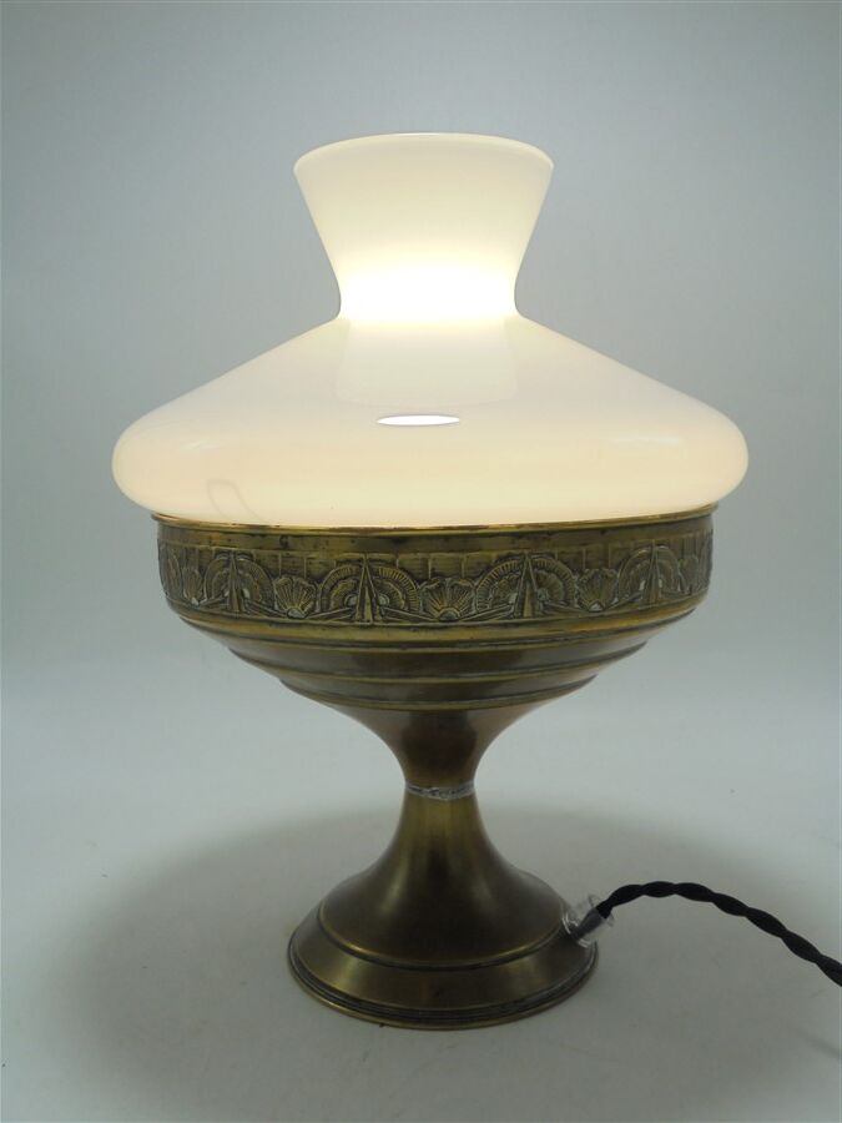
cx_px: 421
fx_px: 1103
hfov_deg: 41.8
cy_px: 562
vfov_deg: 54.0
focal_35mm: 34
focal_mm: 6.1
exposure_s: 1/160
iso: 100
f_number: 4
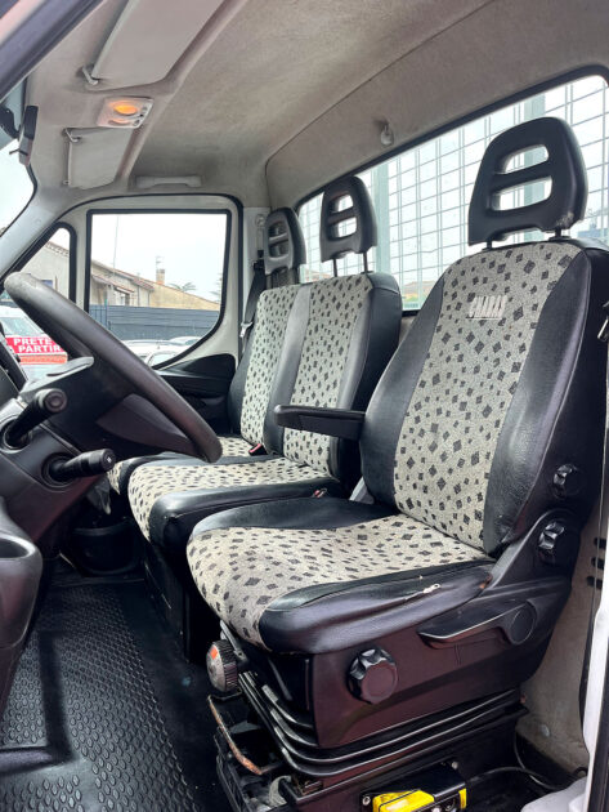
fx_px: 609
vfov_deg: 67.3
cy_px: 406
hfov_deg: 53.1
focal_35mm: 26
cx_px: 304
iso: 50
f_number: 1.6
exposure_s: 1/371
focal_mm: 5.1
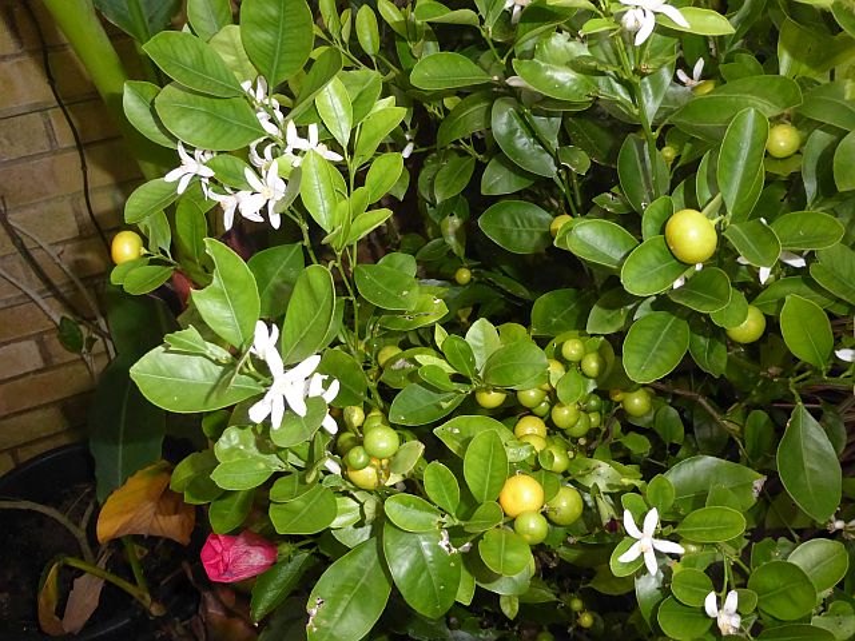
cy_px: 320
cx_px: 428
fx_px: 963
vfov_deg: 36.8
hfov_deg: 47.9
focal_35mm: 39
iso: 800
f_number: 3.7
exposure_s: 1/60
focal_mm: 6.7
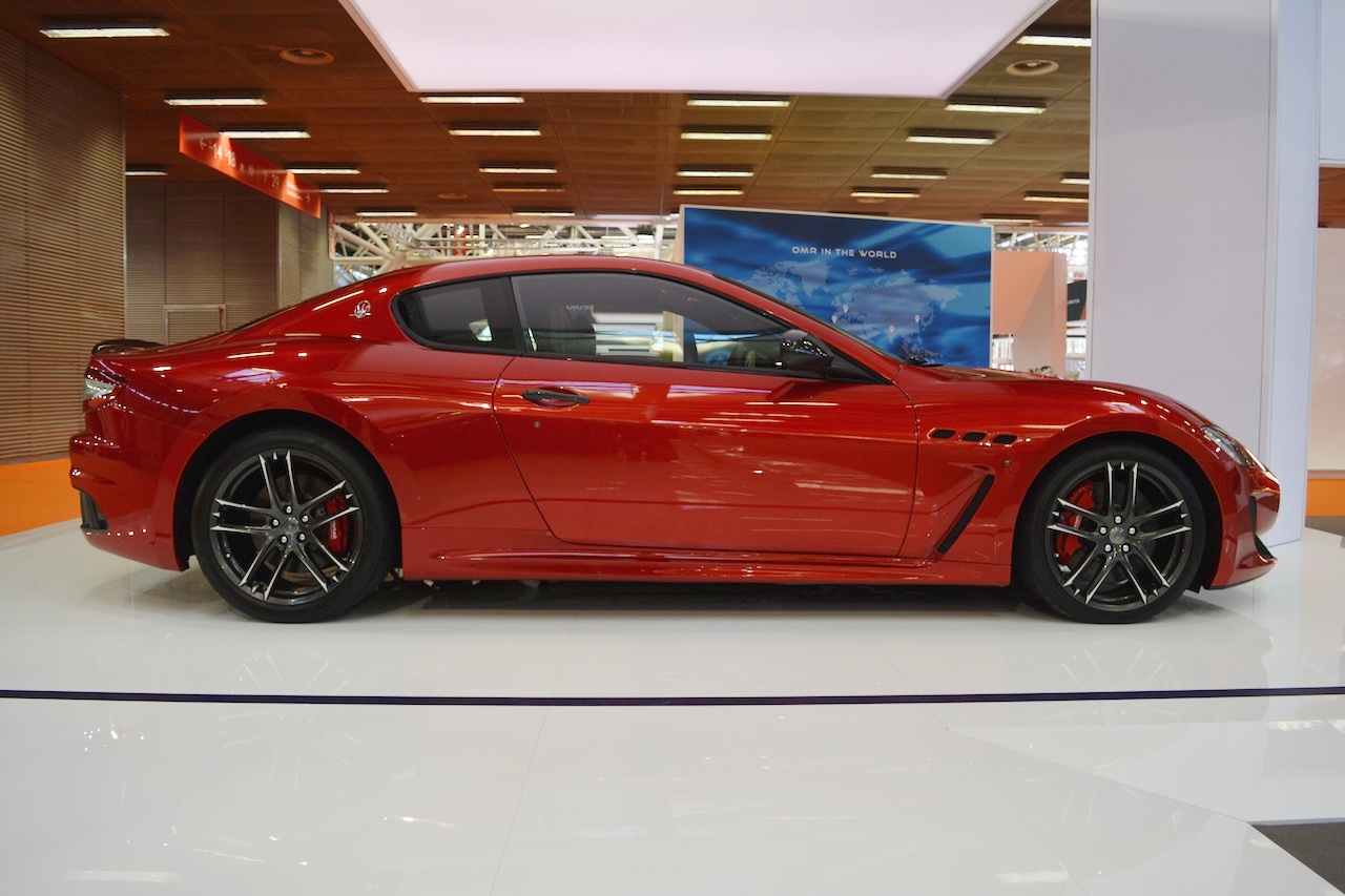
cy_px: 448
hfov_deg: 67.4
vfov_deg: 47.9
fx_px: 1009
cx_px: 672
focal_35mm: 27
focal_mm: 18
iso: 400
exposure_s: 1/100
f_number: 5
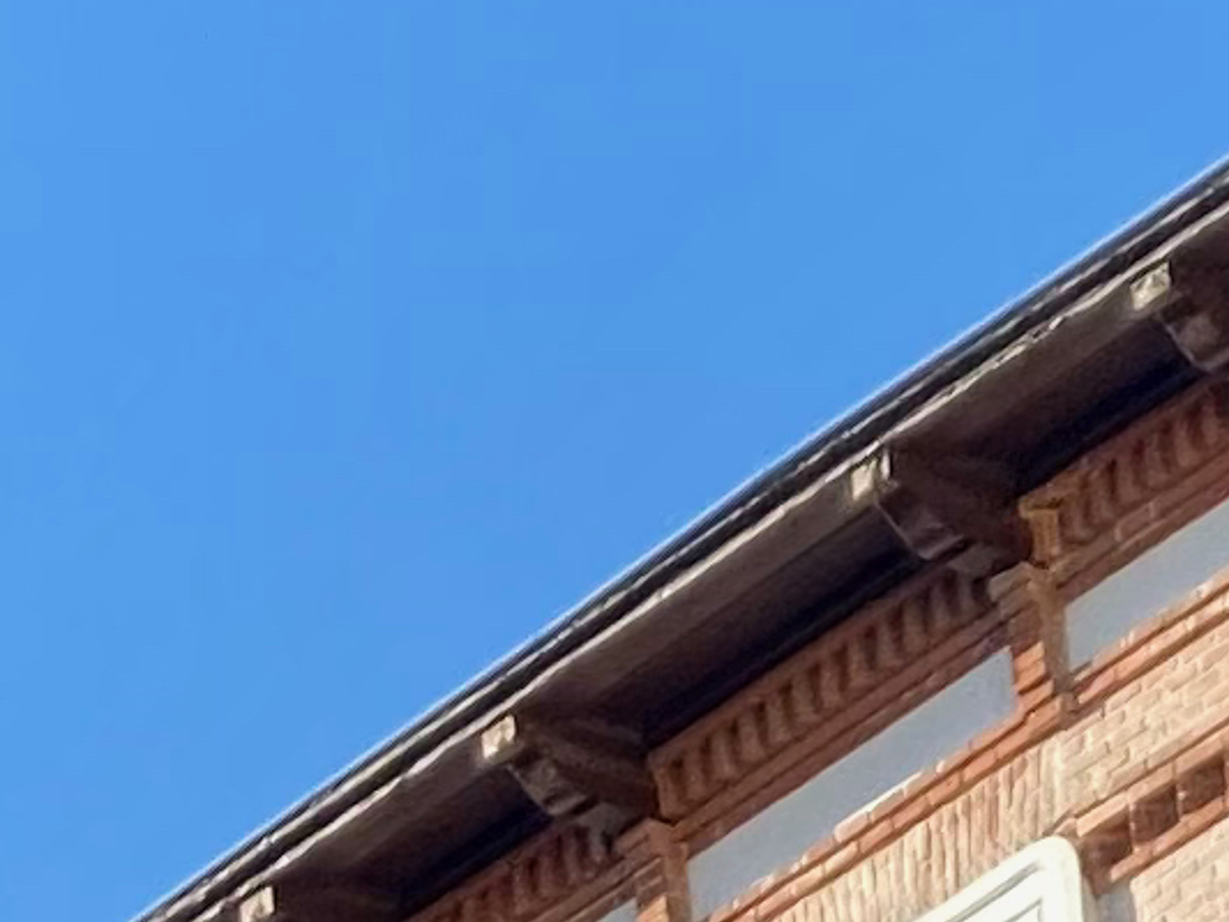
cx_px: -1065
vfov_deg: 3.7
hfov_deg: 5.0
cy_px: 2019
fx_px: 13956
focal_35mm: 393
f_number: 2
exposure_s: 1/527
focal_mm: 6
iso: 20
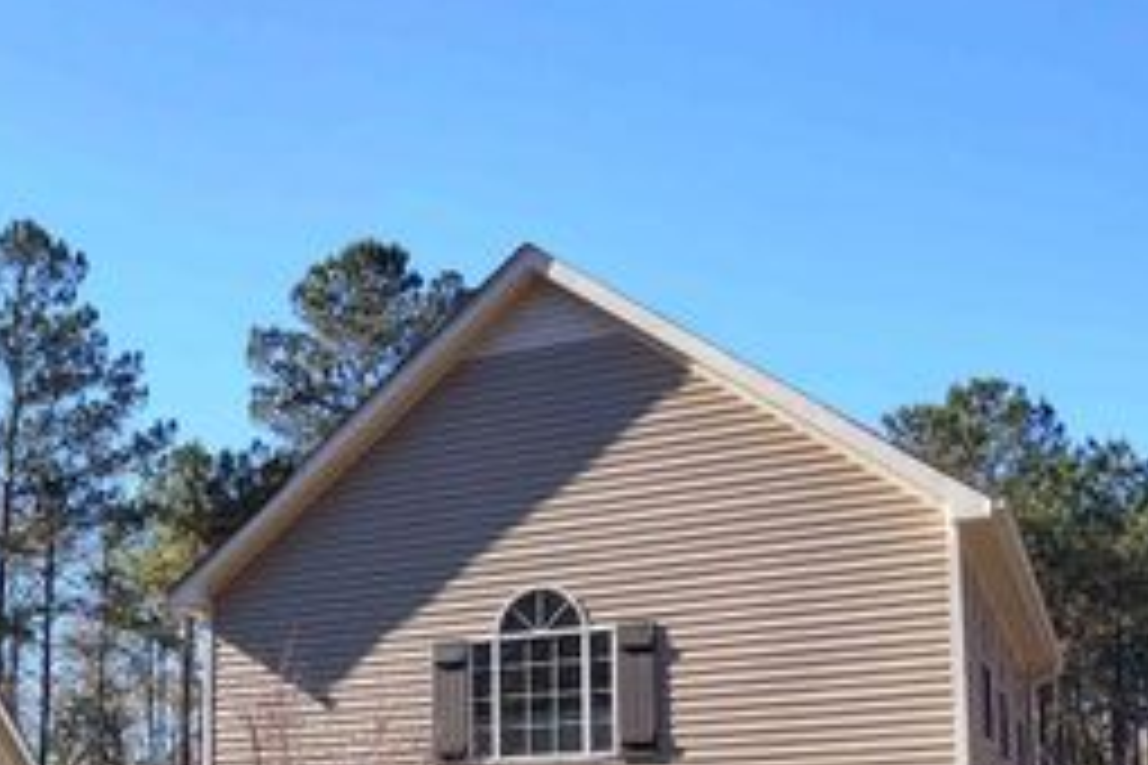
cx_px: 275
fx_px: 1754
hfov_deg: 35.4
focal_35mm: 55
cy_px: 745
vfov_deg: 23.7
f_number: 1.7
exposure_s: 1/2468
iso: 100
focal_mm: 4.75
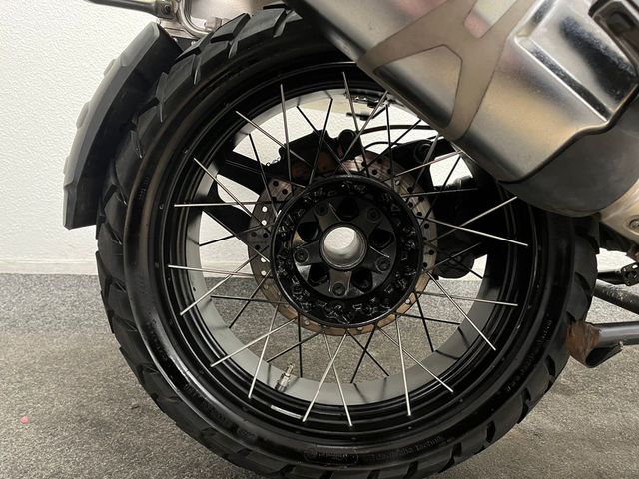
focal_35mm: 26
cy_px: 240
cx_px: 320
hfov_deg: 67.3
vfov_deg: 53.1
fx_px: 480
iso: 640
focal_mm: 5.1
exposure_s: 1/33
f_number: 1.6
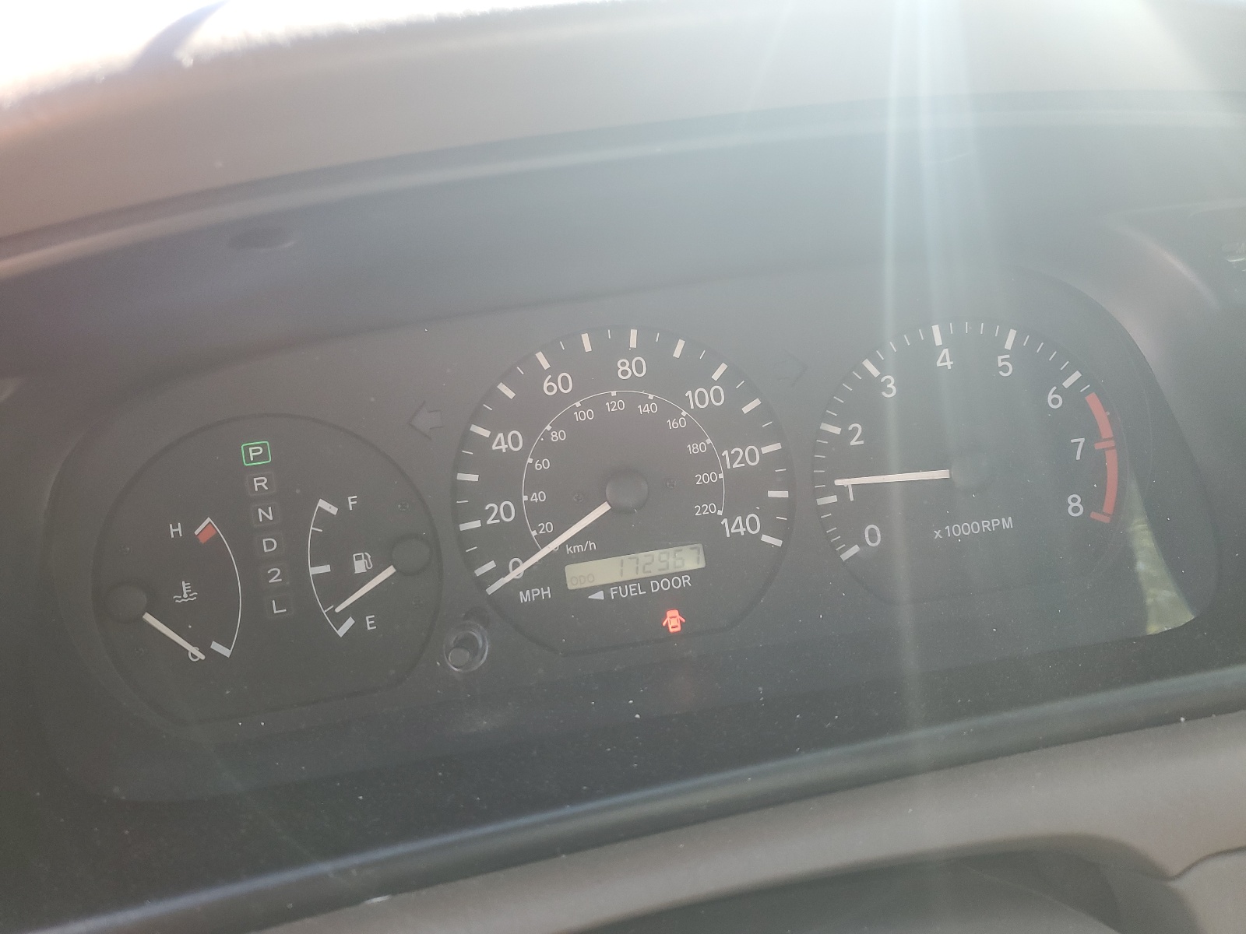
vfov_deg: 53.1
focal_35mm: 26
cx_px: 623
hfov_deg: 67.3
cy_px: 467
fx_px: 936
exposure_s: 1/120
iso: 58
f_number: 1.5
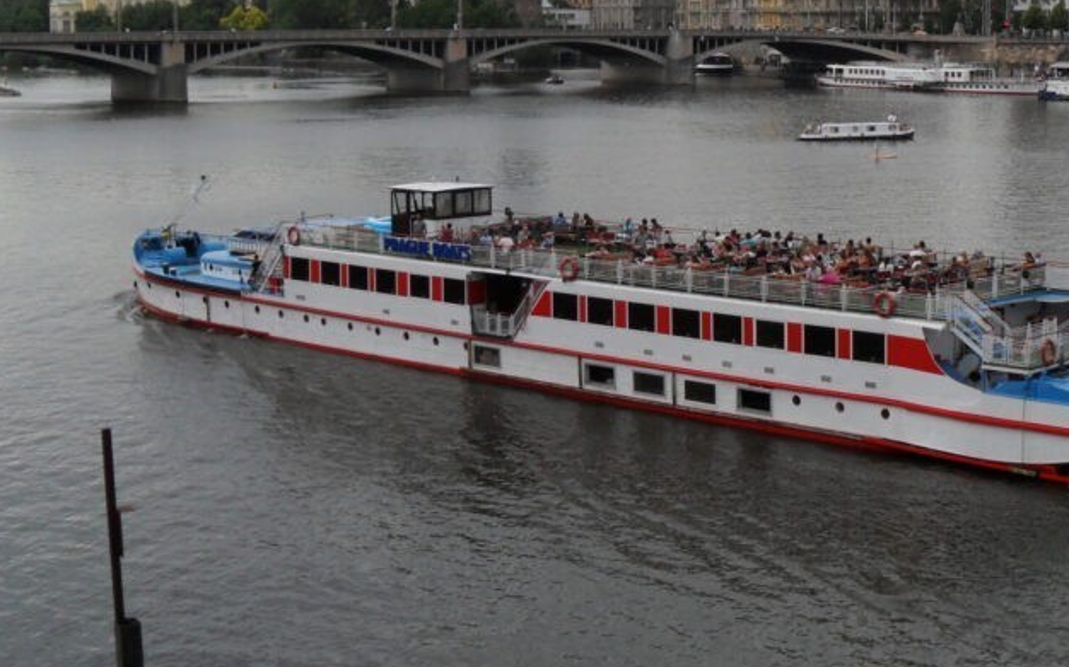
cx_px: 739
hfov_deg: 31.7
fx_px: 1864
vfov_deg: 20.2
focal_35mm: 64
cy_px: 167
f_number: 3
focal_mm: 6.3
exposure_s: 1/750
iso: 80
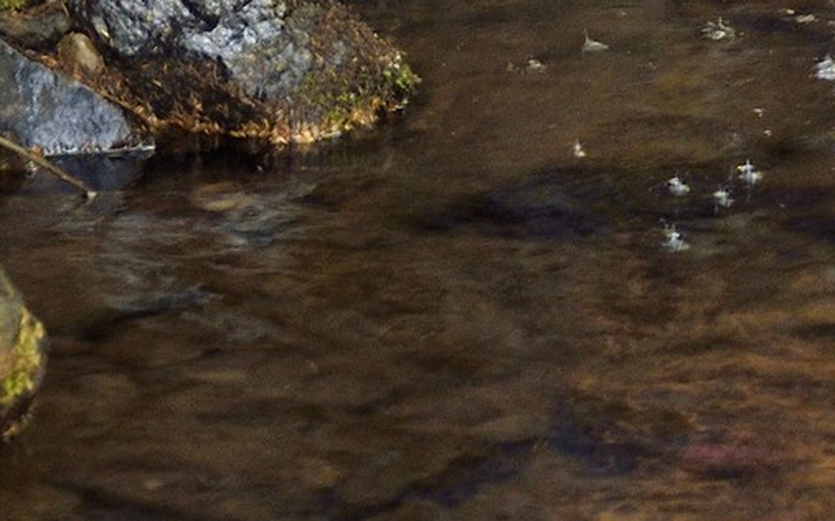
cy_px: -1355
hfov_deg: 7.6
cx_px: 1251
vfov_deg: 4.5
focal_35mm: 271
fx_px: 6166
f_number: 8
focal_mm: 56
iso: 800
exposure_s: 1/10
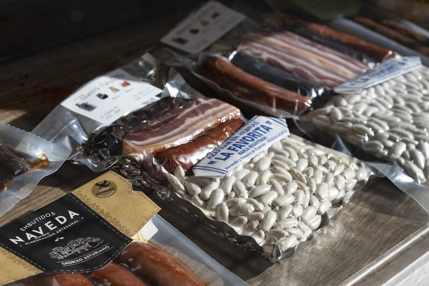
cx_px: 214
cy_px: 143
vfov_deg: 16.3
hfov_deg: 24.2
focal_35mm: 84
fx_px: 1001
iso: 640
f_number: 5
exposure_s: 1/1250
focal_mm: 56
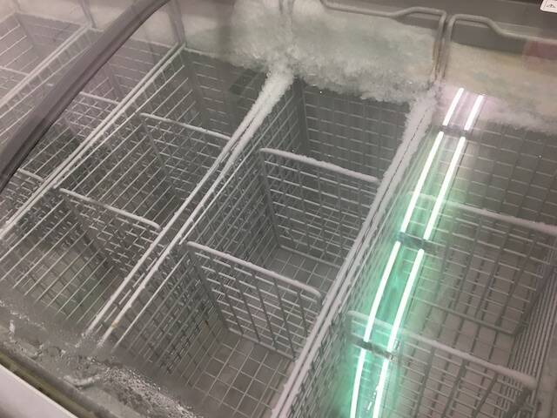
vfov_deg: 48.2
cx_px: 278
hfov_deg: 61.7
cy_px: 209
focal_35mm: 29
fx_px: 467
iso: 25
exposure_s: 1/40
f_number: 2.2
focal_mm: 4.15
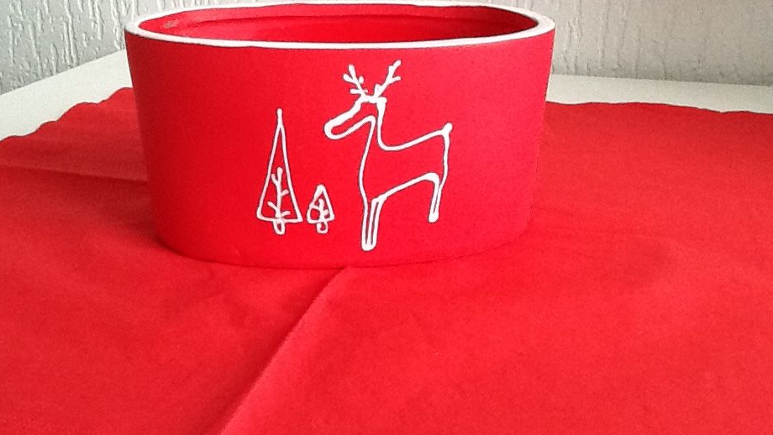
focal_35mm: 50
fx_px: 1025
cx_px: 371
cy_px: 169
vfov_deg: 23.9
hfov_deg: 41.3
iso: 160
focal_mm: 2.03
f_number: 2.4
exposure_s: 1/30
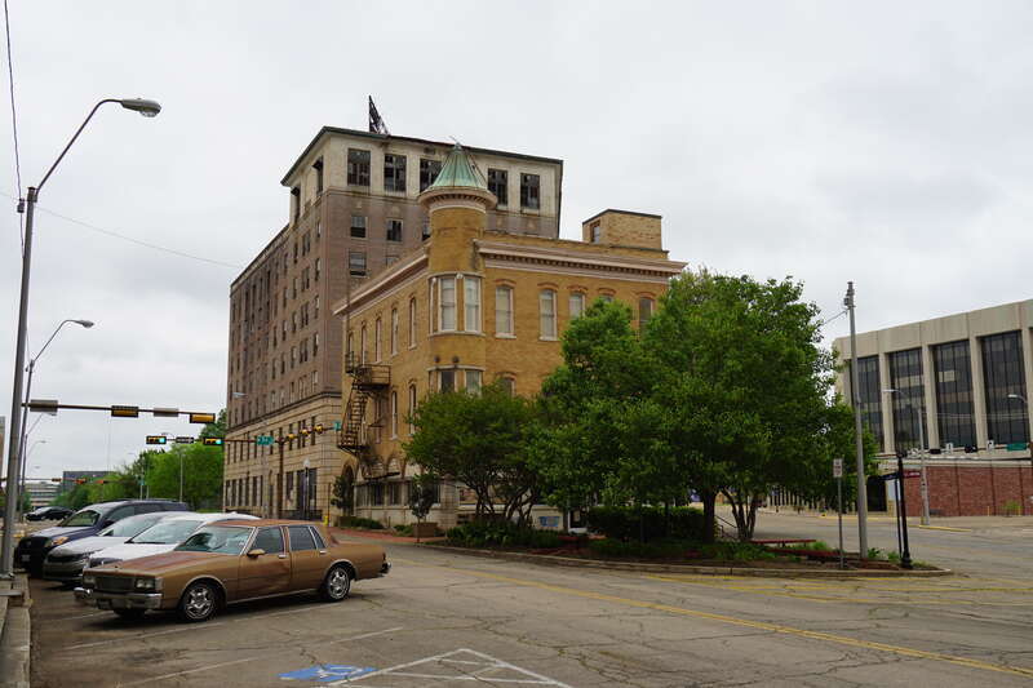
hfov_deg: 53.1
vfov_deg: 36.9
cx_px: 516
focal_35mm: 36
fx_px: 1033
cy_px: 344
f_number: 8
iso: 100
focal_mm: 24
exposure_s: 1/80
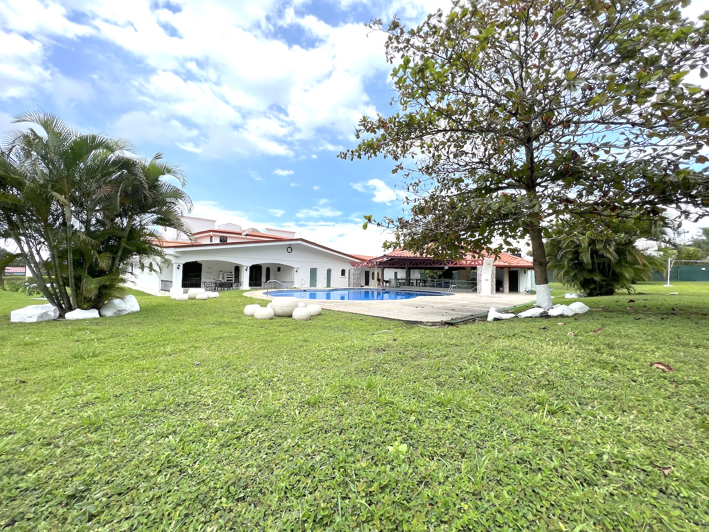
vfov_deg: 89.9
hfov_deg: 106.2
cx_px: 354
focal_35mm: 13
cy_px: 266
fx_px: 266
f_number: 1.8
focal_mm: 1.57
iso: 32
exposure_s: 1/1575
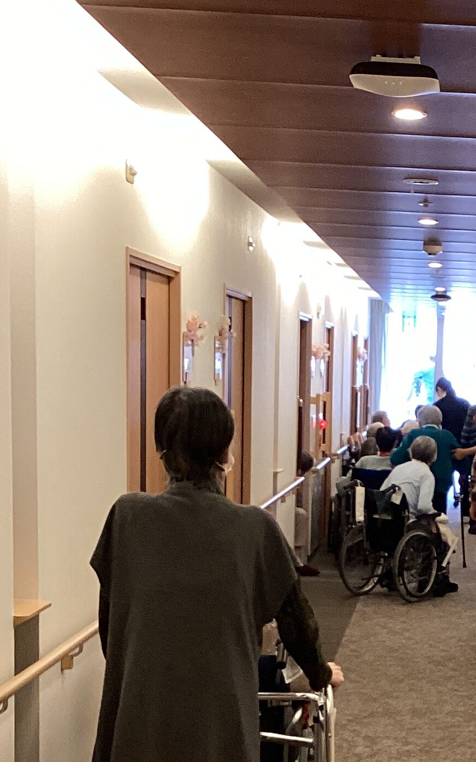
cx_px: 516
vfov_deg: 26.2
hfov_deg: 16.5
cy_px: 632
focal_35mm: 77
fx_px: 1598
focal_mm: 3.3
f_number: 2.4
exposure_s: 1/60
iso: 160
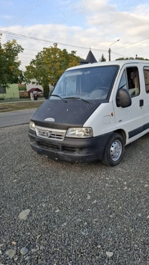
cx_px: 98
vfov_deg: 71.9
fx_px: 183
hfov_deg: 43.8
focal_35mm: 26
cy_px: 128
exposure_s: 1/500
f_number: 1.8
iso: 50
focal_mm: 5.54
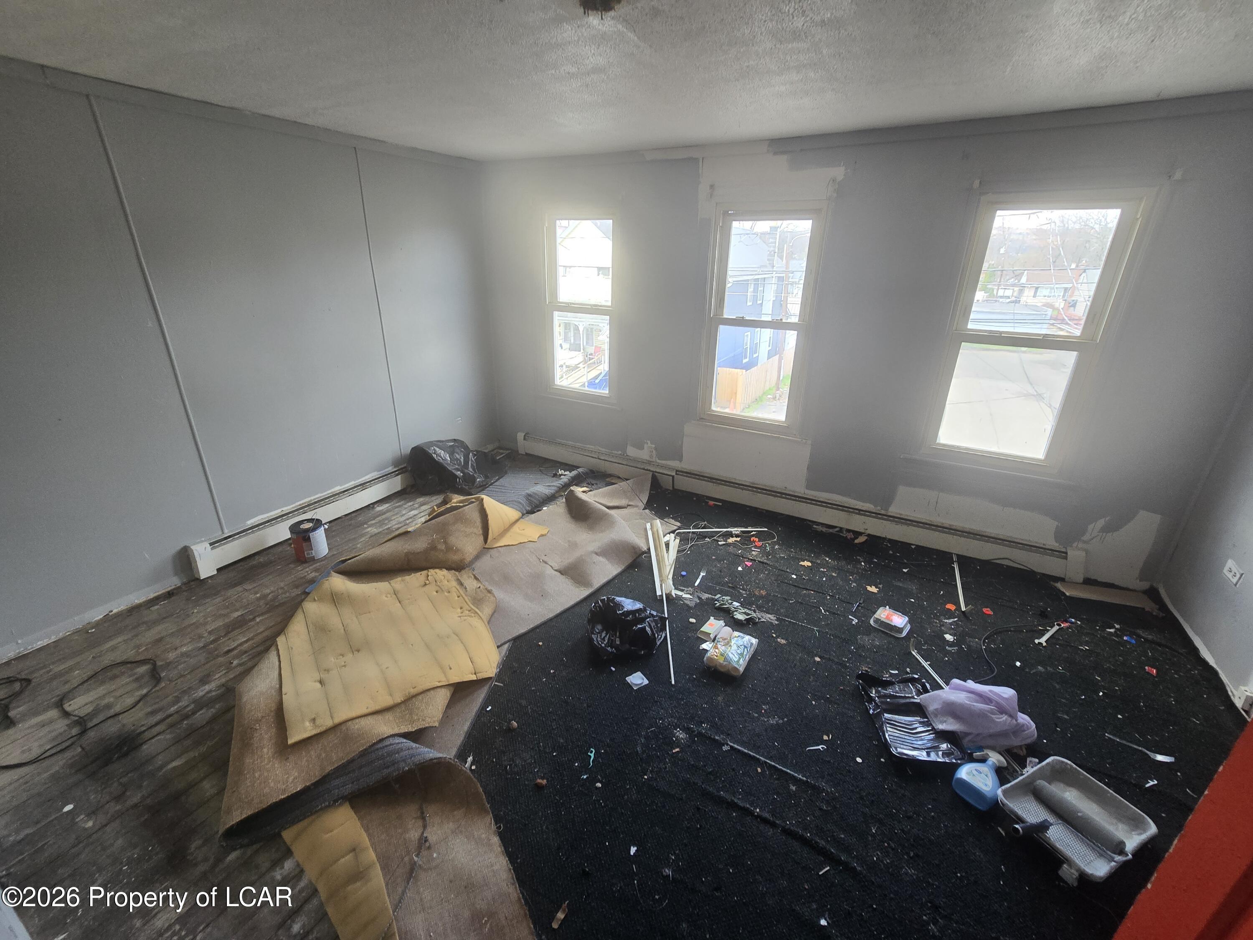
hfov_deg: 106.2
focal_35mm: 13
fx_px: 471
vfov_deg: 89.9
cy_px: 470
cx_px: 626
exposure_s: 1/60
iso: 100
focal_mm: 2.2
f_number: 2.2
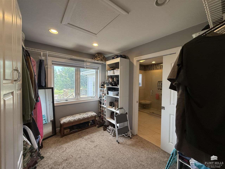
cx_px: 112
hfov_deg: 102.1
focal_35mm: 14
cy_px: 84
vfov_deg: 85.7
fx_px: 91
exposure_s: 1/120
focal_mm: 2.22
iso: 160
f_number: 2.2
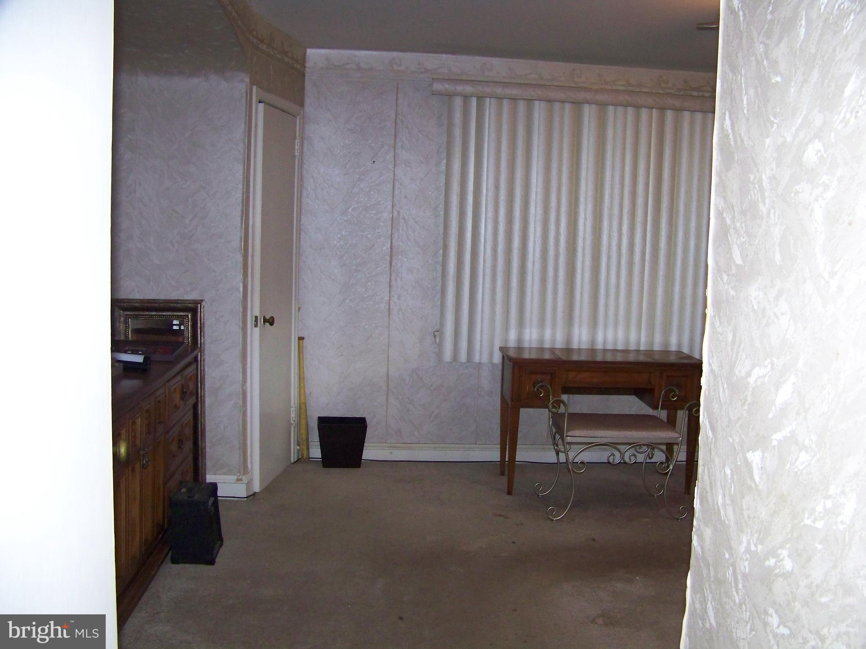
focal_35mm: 36
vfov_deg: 39.7
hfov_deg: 51.4
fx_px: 901
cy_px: 324
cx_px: 433
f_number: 2.8
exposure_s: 1/30
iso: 200
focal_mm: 5.85
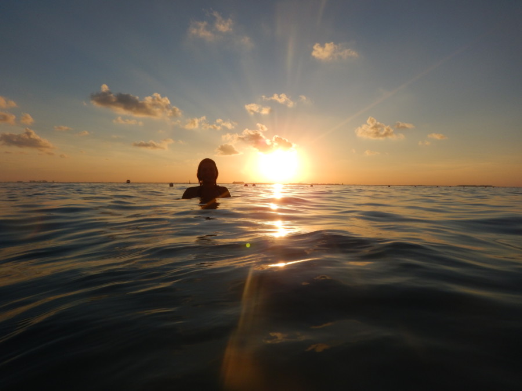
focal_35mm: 24
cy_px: 196
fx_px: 362
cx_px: 261
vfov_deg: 56.8
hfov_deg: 71.6
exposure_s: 1/400
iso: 125
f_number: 8.2
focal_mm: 4.3
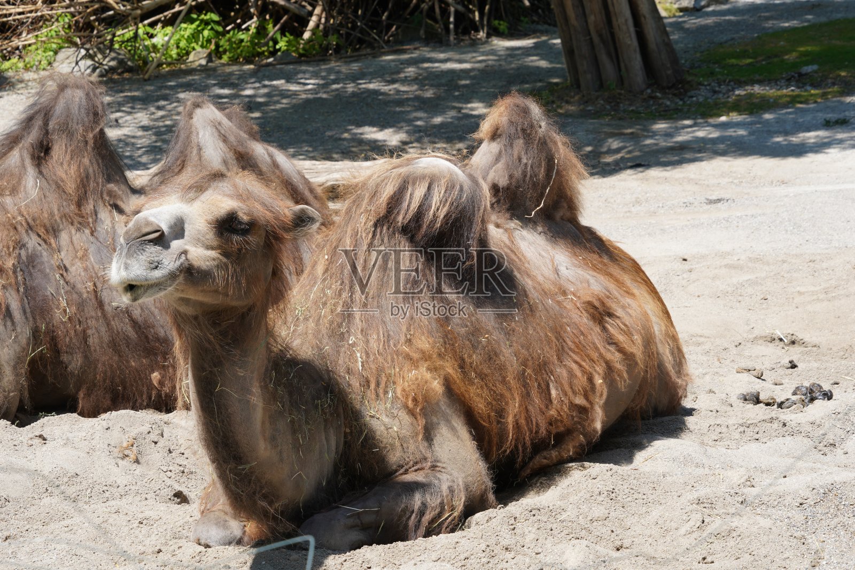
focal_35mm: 108
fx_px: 2565
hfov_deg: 18.9
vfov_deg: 12.7
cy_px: 285
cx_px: 428
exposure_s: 1/100
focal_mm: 108
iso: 200
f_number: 13
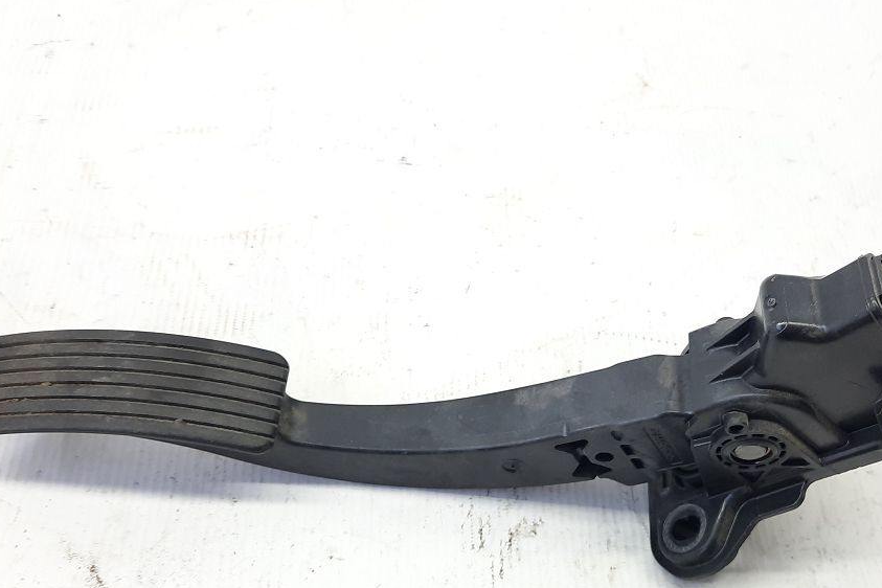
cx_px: 517
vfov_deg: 35.7
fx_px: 906
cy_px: 367
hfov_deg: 51.6
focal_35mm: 37
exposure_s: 1/50
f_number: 2
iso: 100
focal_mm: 4.6
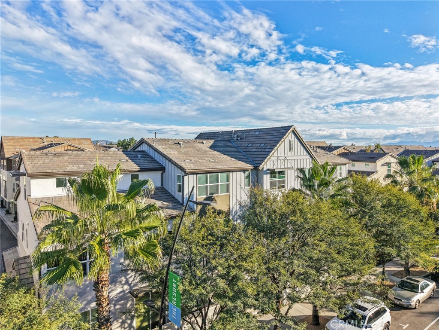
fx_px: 304
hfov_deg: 71.6
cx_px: 220
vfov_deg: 56.8
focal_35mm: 24
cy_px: 165
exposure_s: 1/2500
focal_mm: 8.7
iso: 160
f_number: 1.8
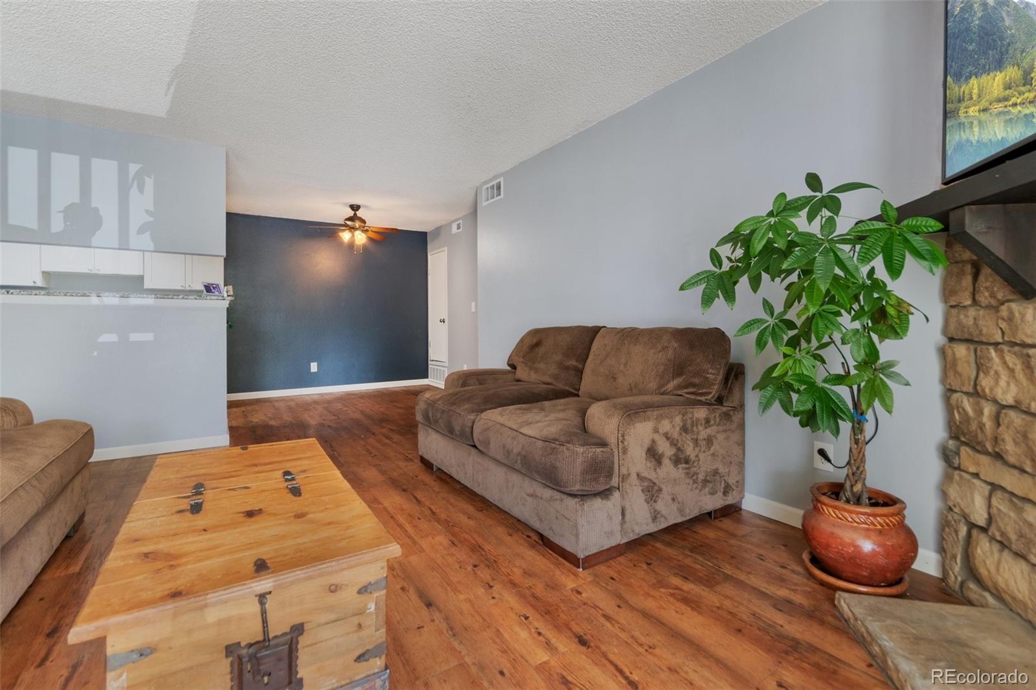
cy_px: 345
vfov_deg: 77.3
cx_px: 518
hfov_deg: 100.4
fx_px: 432
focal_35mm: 15
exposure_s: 1/5
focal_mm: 10
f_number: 8
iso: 400
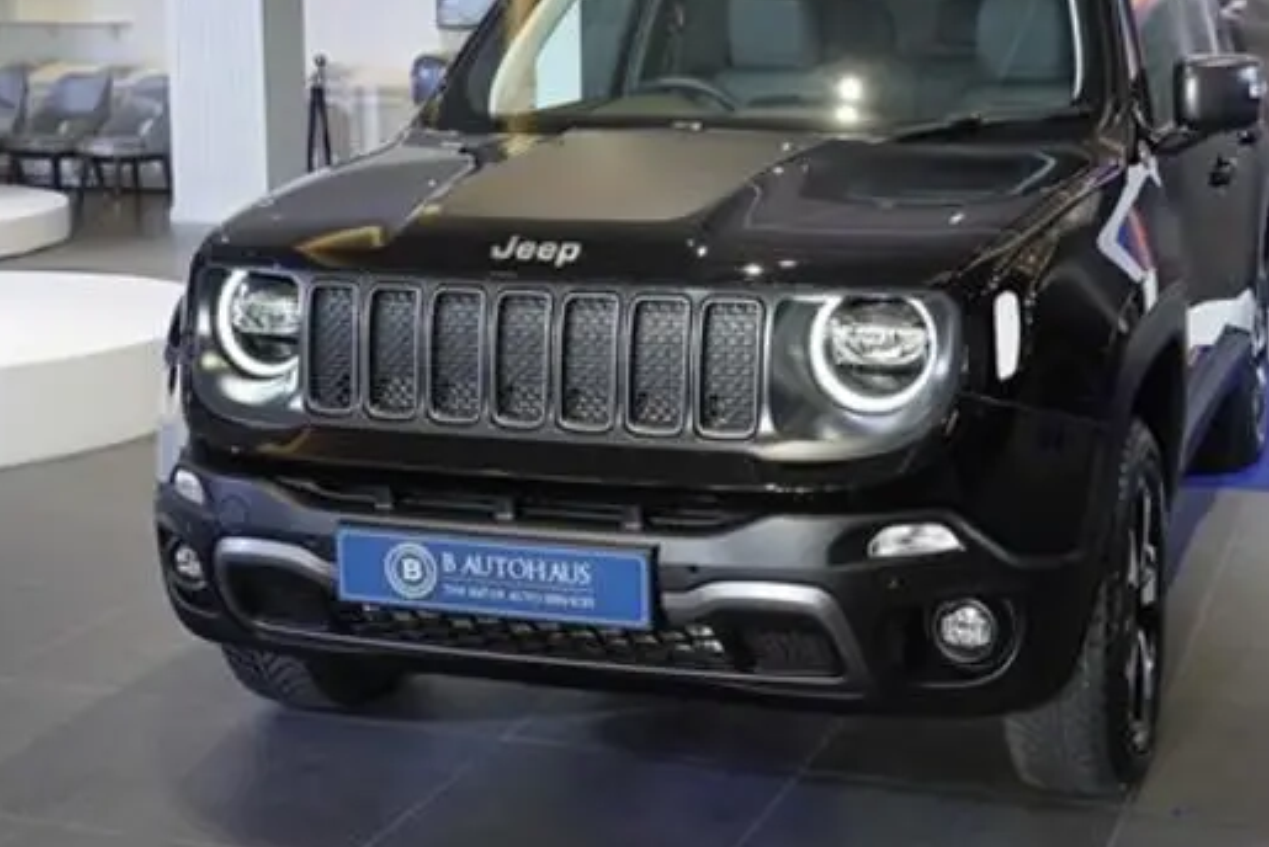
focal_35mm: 56
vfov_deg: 24.0
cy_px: 217
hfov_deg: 35.4
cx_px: 798
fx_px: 1975
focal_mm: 37
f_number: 5
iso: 800
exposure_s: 1/125
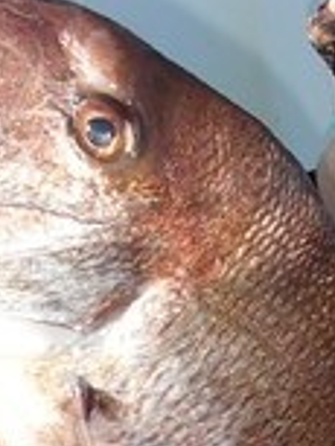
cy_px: 405
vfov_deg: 21.7
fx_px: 1134
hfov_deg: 16.5
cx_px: 312
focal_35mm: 88
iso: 100
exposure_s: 1/400
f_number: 3.9
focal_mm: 5
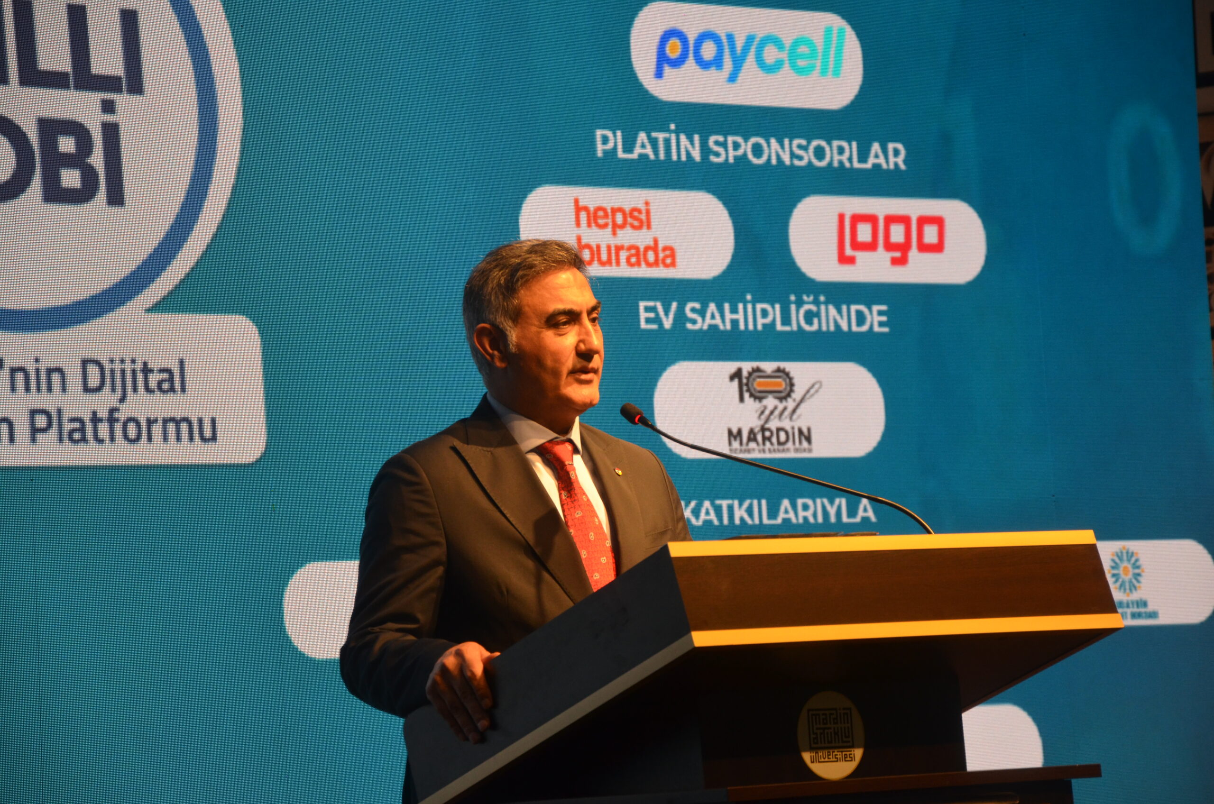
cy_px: 402
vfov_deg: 10.7
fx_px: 4291
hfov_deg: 16.1
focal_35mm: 128
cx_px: 607
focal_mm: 85
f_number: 5.6
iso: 800
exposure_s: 1/60
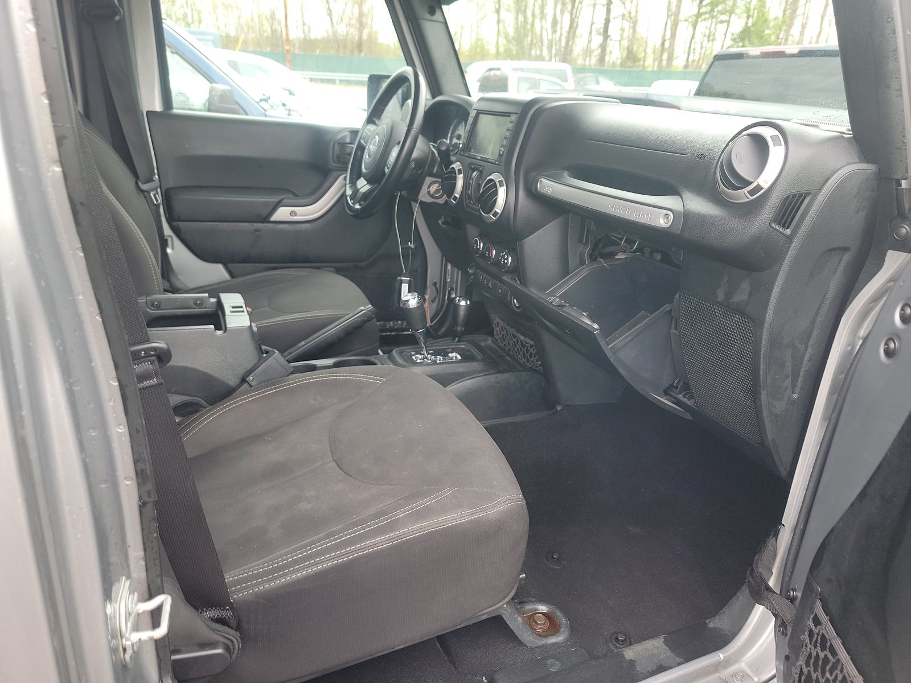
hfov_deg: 71.6
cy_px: 342
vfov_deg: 56.8
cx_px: 456
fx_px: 632
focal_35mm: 24
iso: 65
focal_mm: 6.7
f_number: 1.8
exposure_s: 1/59
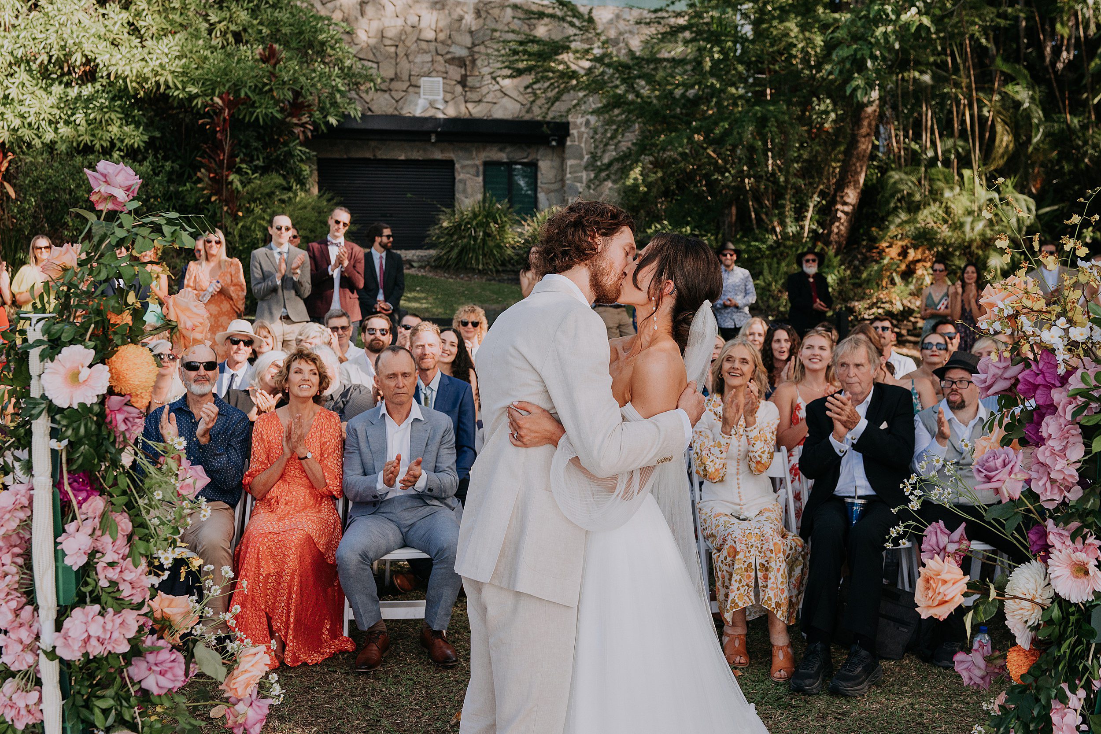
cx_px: 550
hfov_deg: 54.4
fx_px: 1070
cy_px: 367
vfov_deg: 37.9
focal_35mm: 35
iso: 800
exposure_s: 1/800
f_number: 5
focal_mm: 35
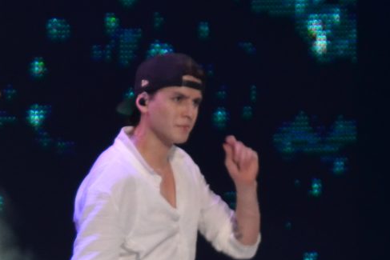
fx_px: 12277
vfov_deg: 1.2
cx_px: -205
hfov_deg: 1.8
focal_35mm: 1133
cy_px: 350
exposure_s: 1/125
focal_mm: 180
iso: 800
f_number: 5.6
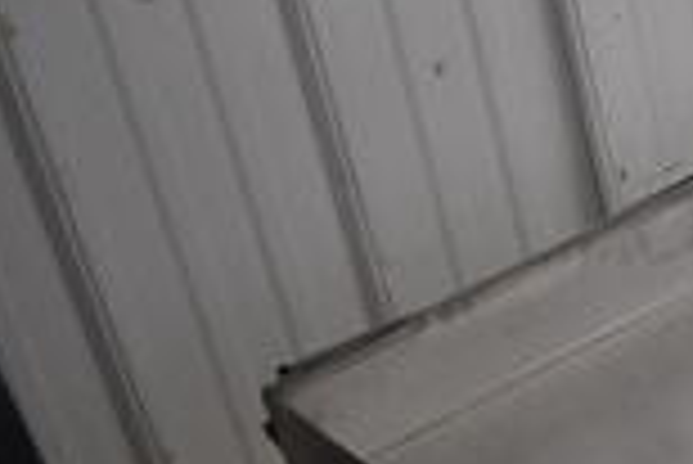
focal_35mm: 107
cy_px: 500
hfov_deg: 15.6
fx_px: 2062
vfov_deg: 12.6
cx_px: 1346
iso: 800
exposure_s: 1/160
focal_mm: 18
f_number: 3.5
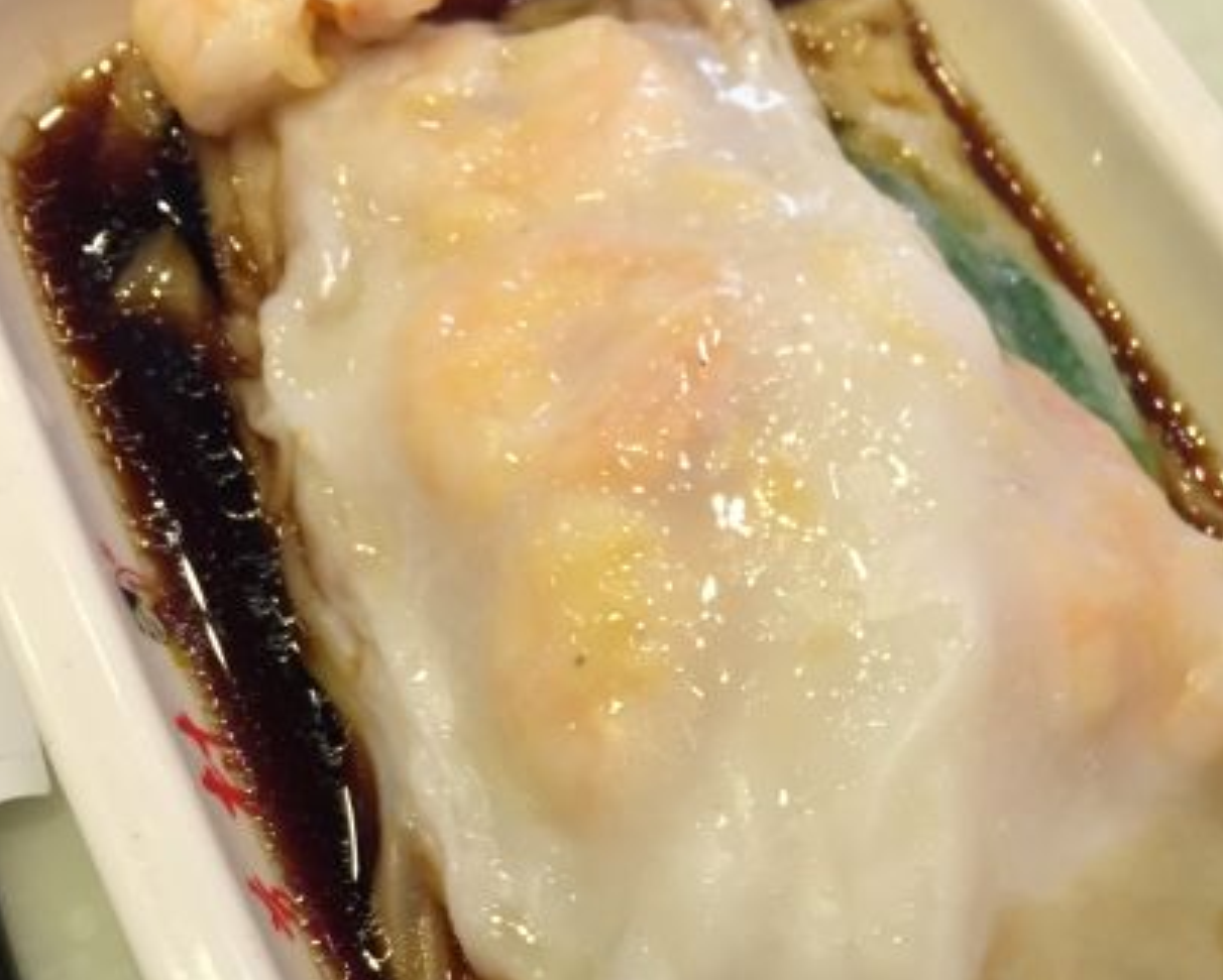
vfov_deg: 30.0
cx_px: 764
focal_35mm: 49
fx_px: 1775
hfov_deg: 37.8
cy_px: 808
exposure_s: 1/33
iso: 32
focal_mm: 4.15
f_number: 2.2
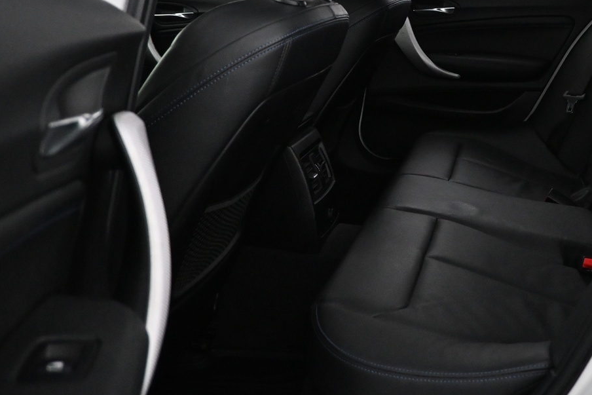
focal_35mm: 43
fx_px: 707
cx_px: 456
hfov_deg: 43.7
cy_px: 50
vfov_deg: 30.0
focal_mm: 16
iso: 3200
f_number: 3.5
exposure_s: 1/100
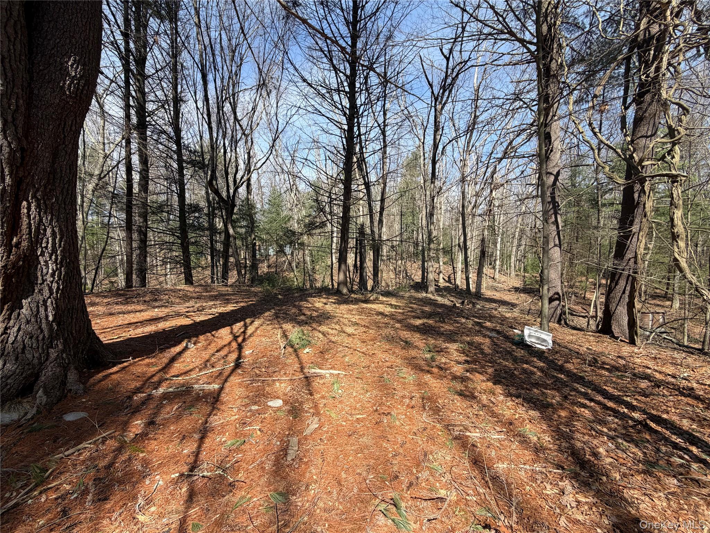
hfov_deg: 102.1
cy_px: 266
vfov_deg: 85.7
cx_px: 355
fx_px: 287
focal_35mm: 14
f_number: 2.2
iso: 40
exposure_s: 1/651
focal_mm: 2.22
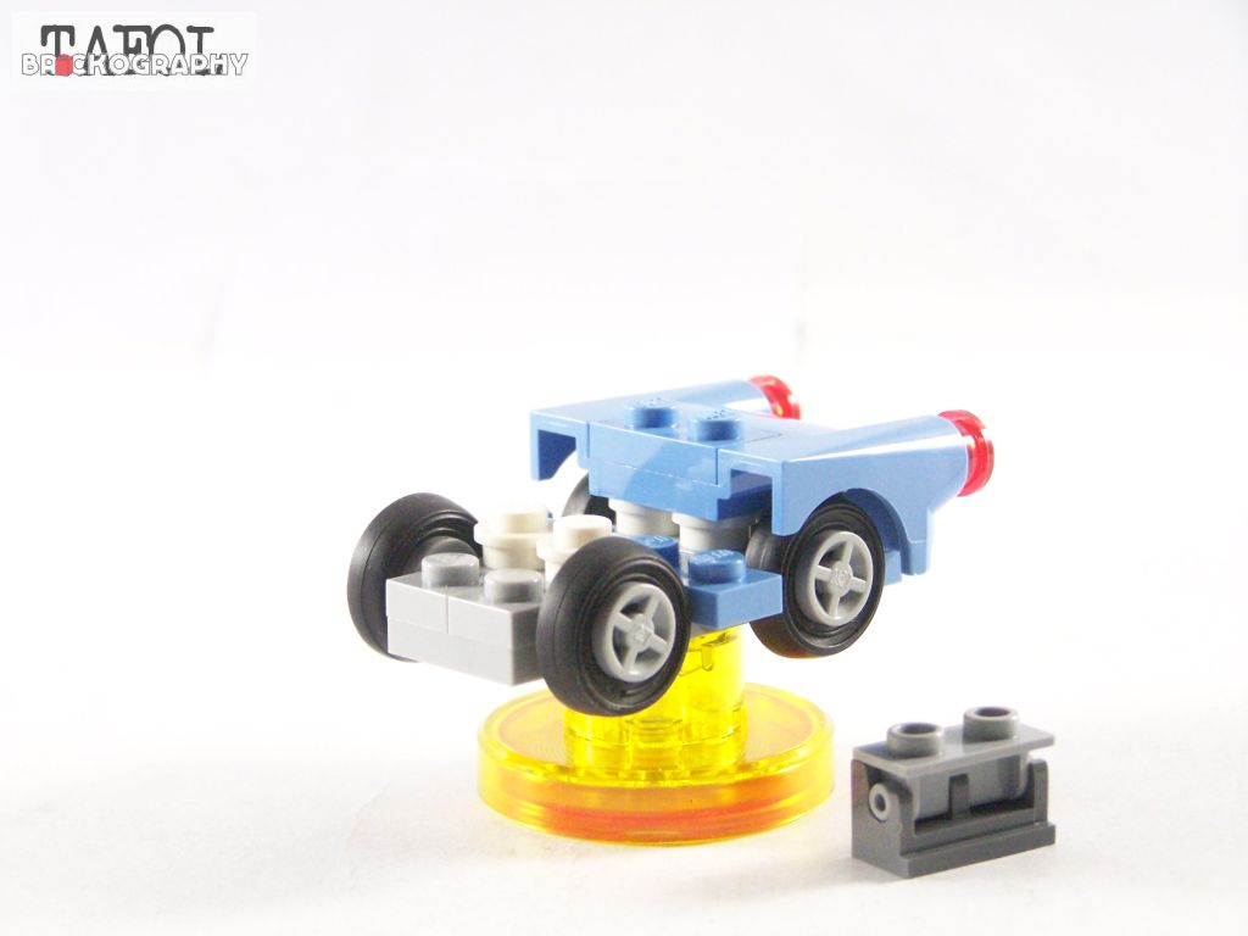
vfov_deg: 14.1
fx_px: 3786
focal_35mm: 105
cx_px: 624
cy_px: 468
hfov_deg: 18.7
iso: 400
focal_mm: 17.5
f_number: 3.2
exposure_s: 1/60
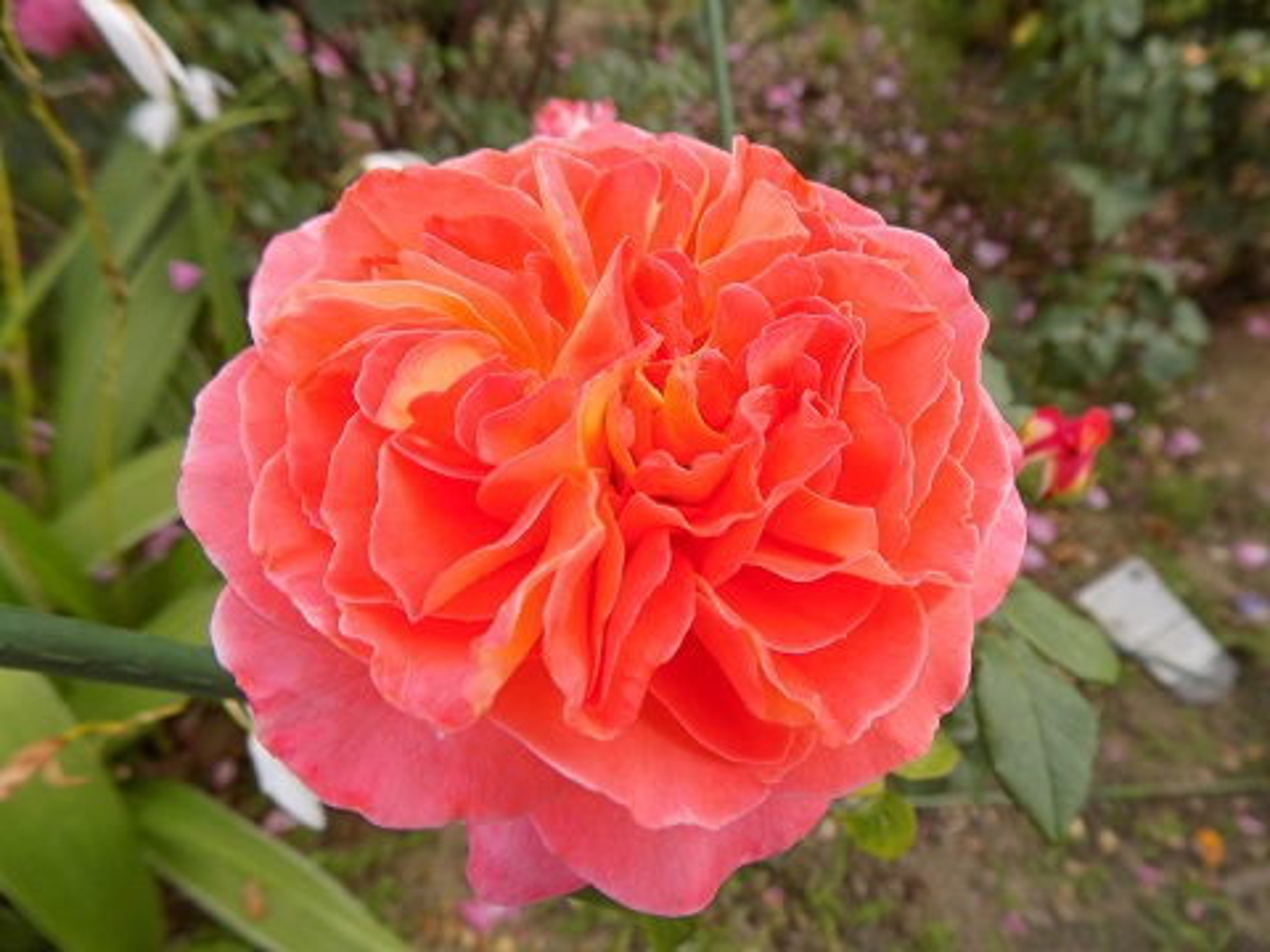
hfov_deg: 73.9
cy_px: 476
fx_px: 844
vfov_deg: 58.9
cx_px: 635
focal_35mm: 23
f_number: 3.1
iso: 80
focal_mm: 4
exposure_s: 1/80
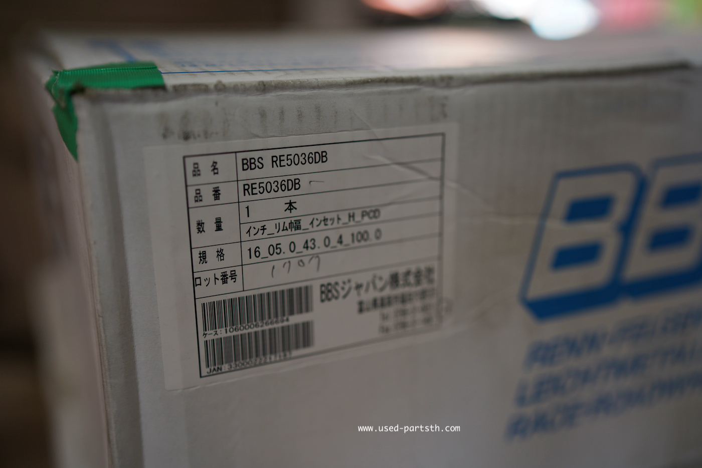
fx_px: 683
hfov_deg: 54.4
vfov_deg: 37.9
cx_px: 351
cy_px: 234
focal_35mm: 35
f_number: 2
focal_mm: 35
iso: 100
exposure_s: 1/60
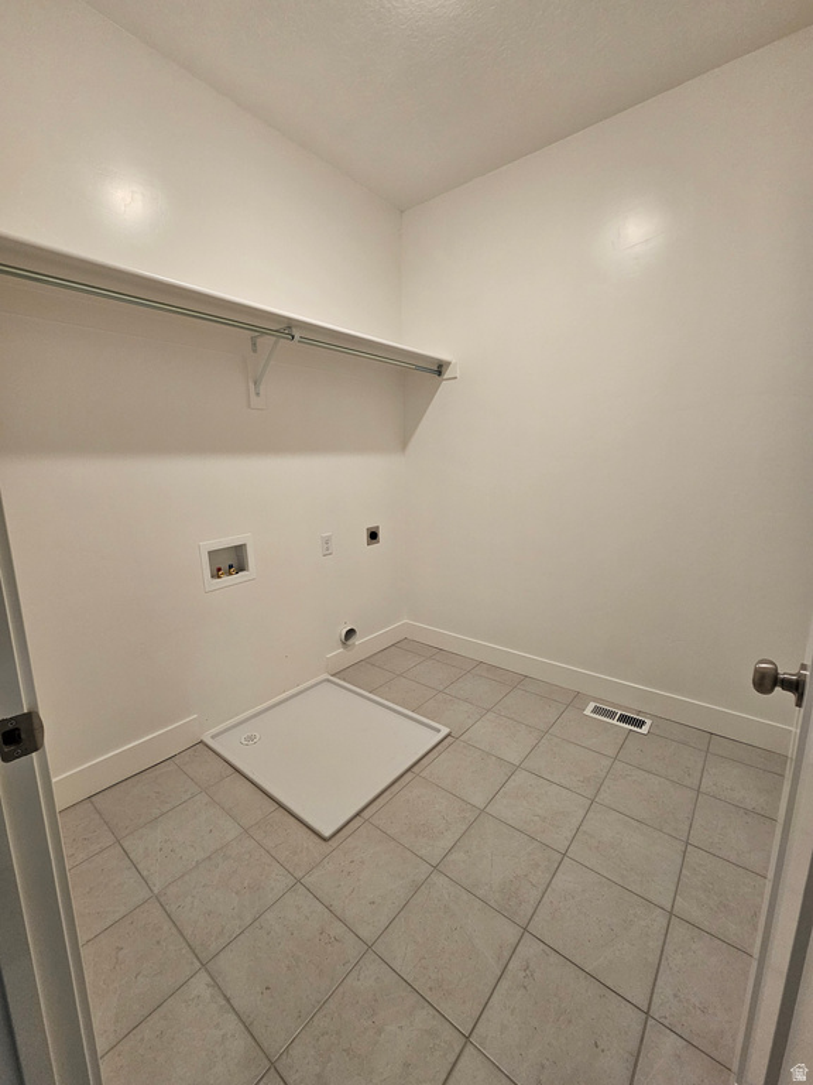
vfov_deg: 106.2
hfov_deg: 89.9
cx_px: 406
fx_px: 407
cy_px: 542
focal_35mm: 13
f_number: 2.2
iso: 160
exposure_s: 1/60
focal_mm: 2.2
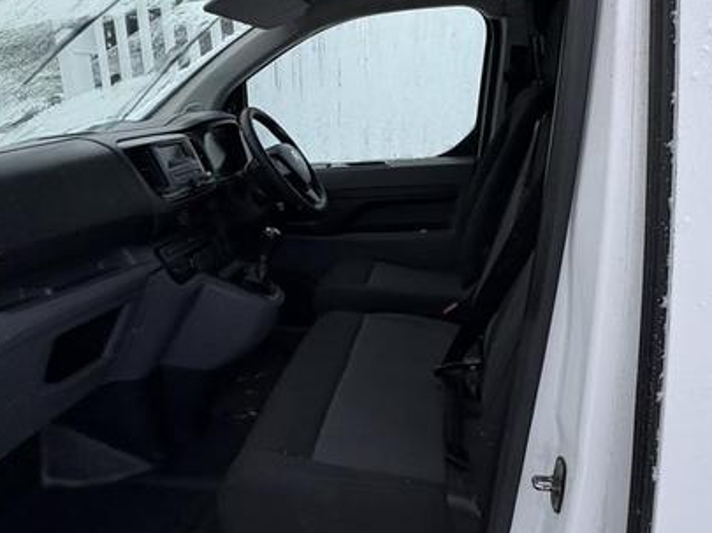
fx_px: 637
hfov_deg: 57.9
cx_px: 427
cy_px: 297
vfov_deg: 45.3
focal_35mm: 31
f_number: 2.2
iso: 50
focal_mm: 2.22
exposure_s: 1/189
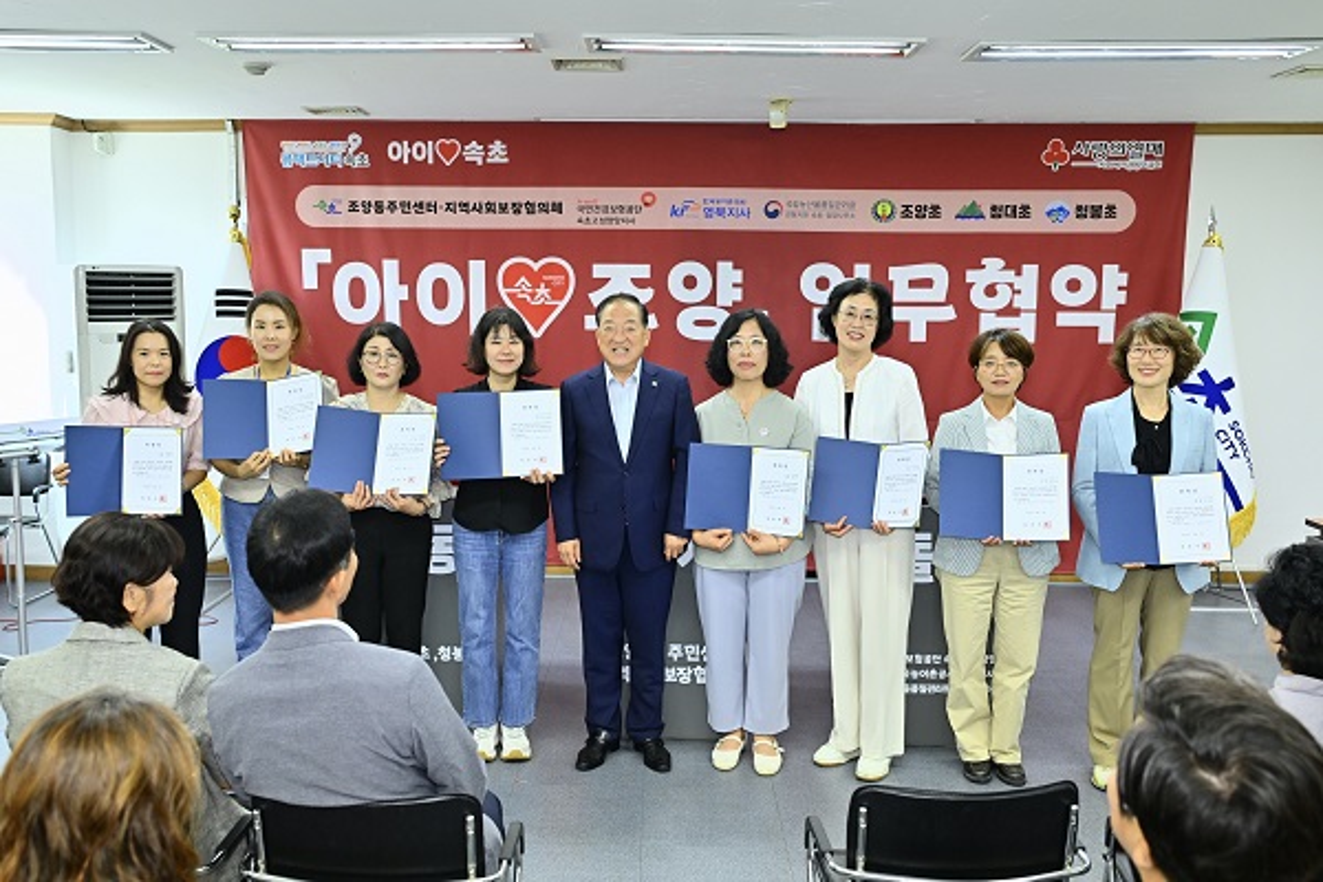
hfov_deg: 63.7
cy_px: 441
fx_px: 1066
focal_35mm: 29
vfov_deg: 45.0
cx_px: 662
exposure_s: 1/200
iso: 800
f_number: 4
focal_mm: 29
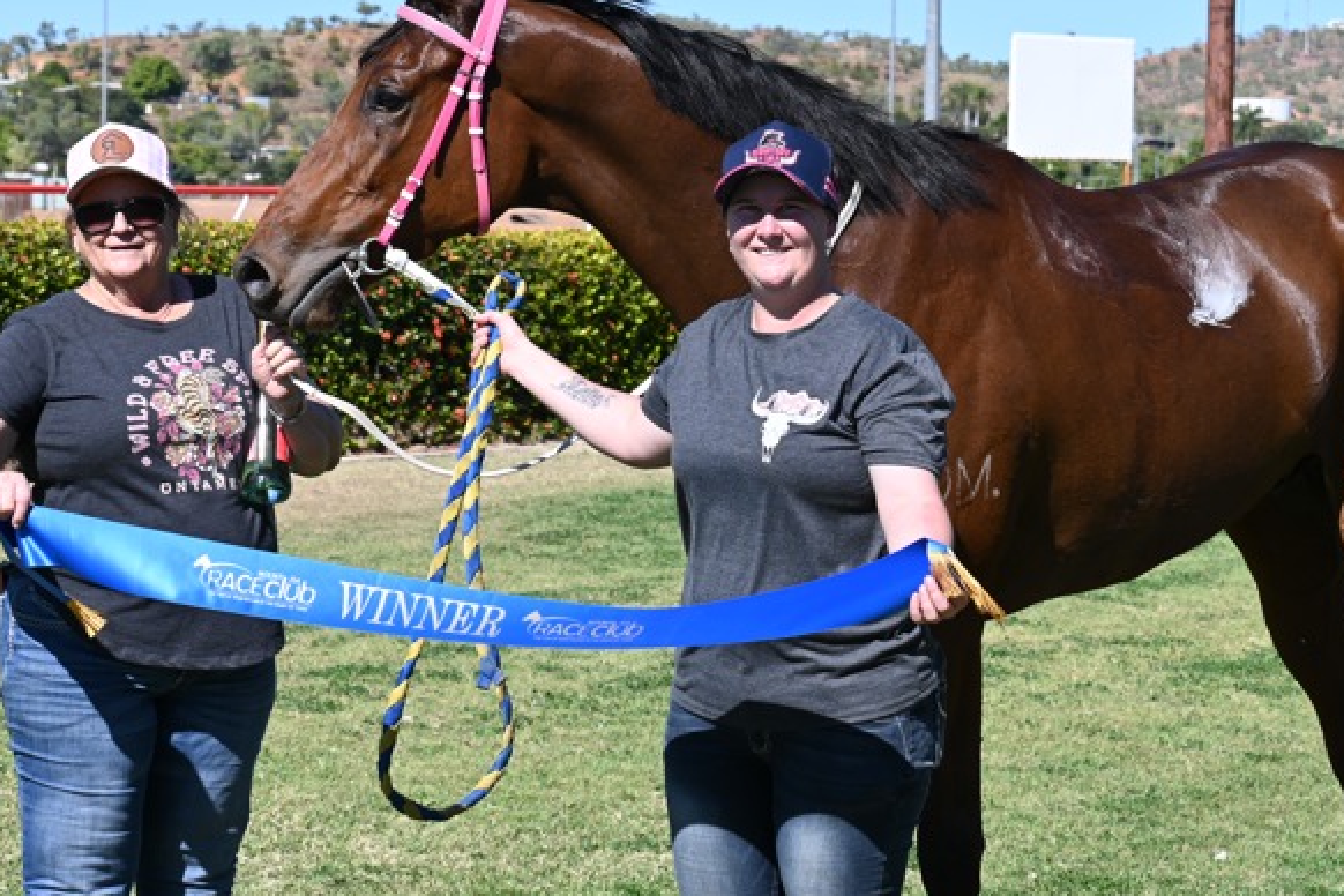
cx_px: 845
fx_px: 4330
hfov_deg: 17.6
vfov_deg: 11.8
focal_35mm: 116
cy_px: 411
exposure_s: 1/400
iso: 100
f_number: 7.1
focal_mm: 50
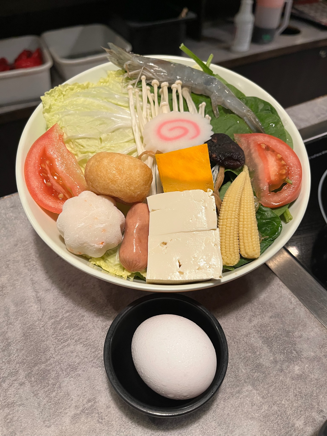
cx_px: 164
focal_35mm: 26
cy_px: 218
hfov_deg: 53.1
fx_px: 327
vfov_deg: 67.3
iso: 160
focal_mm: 5.1
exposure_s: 1/60
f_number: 1.6
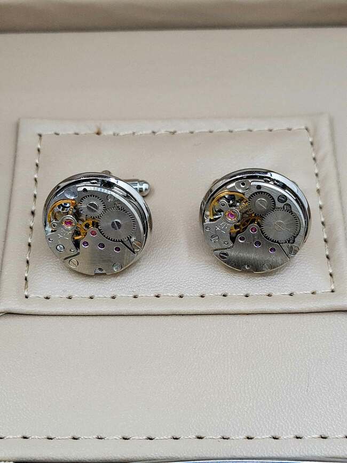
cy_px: 232
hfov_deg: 53.1
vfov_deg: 67.3
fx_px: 348
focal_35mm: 26
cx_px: 174
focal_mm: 5.4
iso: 50
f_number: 1.8
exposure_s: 1/832
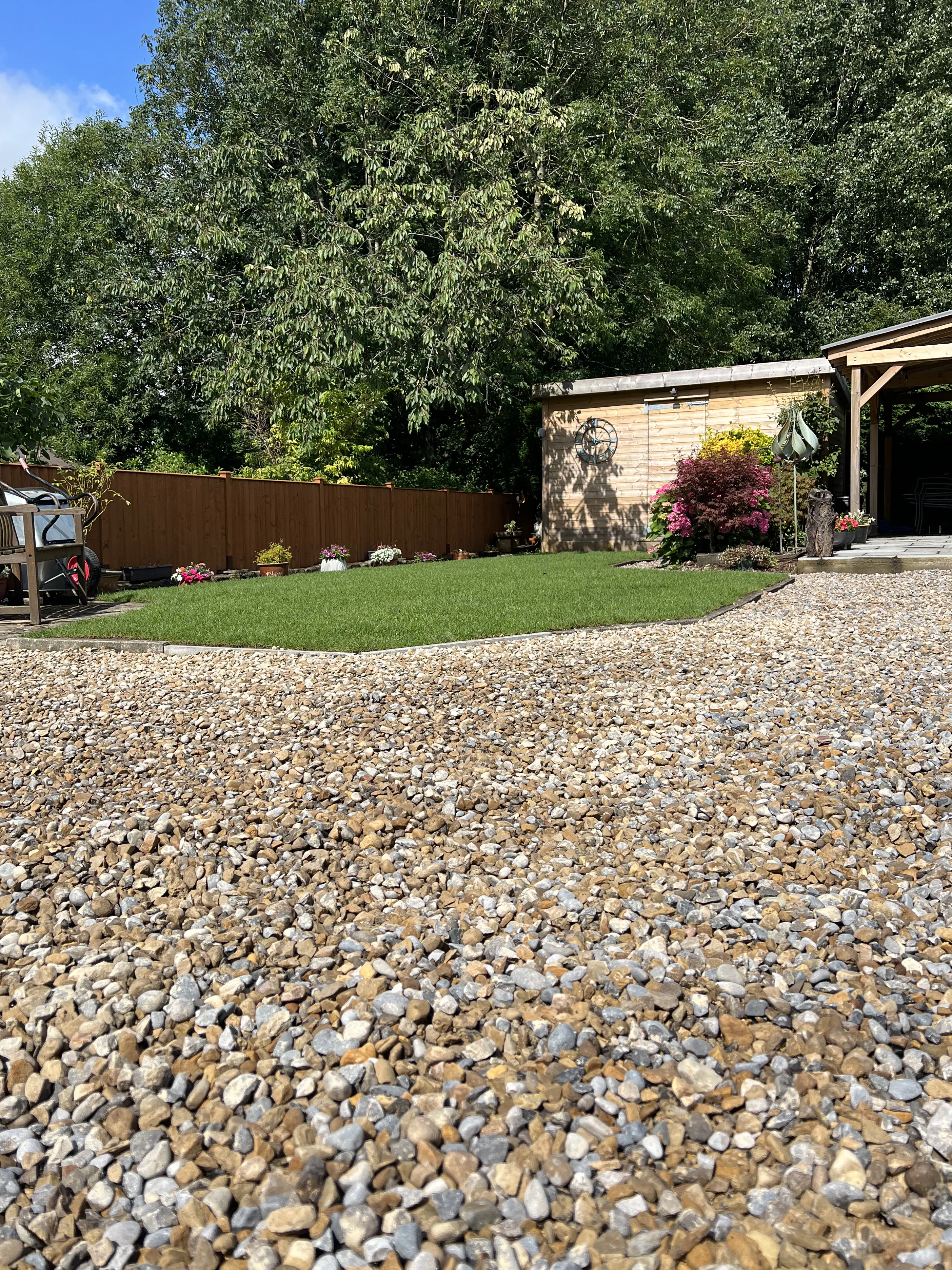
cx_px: 450
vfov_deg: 63.4
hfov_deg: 49.7
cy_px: 601
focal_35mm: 28
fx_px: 1027
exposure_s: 1/4630
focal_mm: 5.7
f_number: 1.5
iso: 50
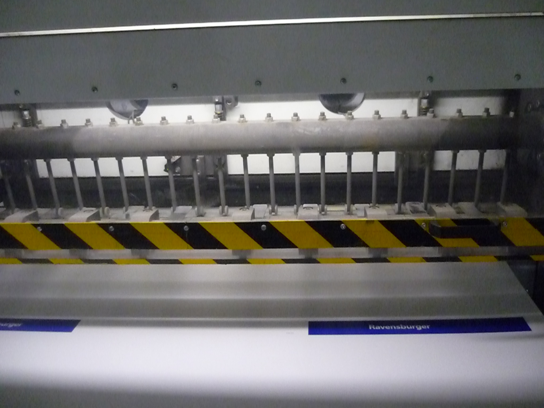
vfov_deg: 42.9
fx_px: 519
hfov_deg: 55.4
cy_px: 204
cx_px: 272
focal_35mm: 33
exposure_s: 1/160
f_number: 2.8
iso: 1600
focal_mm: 5.5
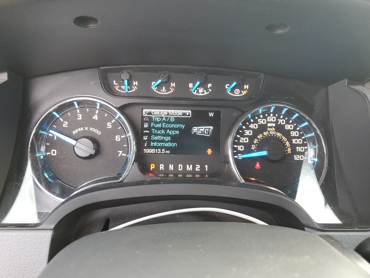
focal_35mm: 26
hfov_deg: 67.3
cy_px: 139
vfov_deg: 53.1
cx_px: 185
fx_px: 278
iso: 125
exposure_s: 1/60.2
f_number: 1.5
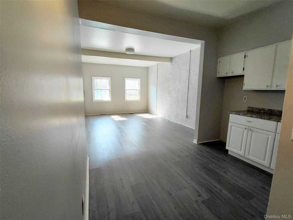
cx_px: 146
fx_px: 135
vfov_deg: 78.1
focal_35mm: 16
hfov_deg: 94.5
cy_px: 110
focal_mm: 1.64
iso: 64
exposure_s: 1/120
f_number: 2.2
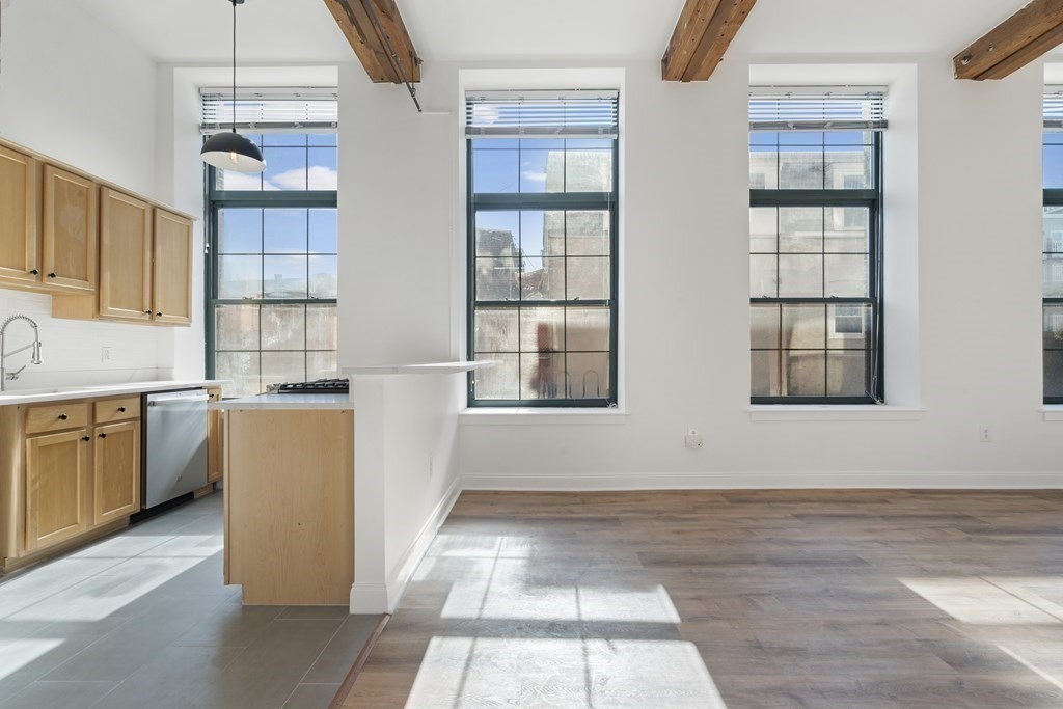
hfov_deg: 96.7
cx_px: 532
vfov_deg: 73.8
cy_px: 354
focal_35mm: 16
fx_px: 472
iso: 320
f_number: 11
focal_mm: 16
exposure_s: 1/25
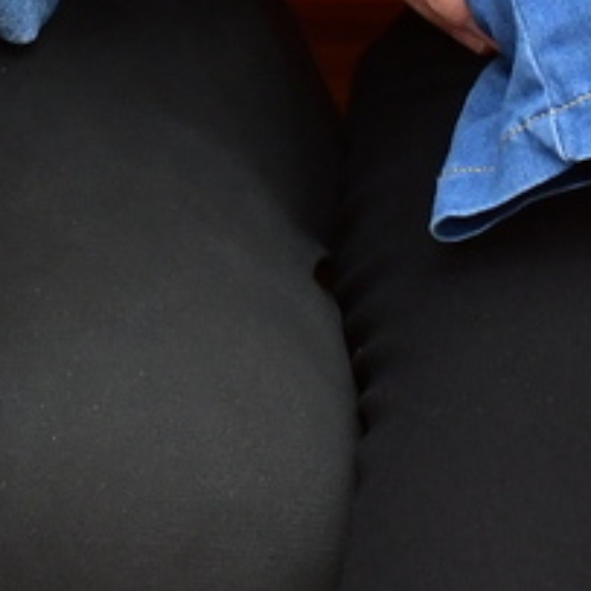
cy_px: -999
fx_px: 6799
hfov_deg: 5.0
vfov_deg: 4.8
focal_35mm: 352
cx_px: 189
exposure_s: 1/200
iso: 800
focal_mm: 35
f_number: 4.5
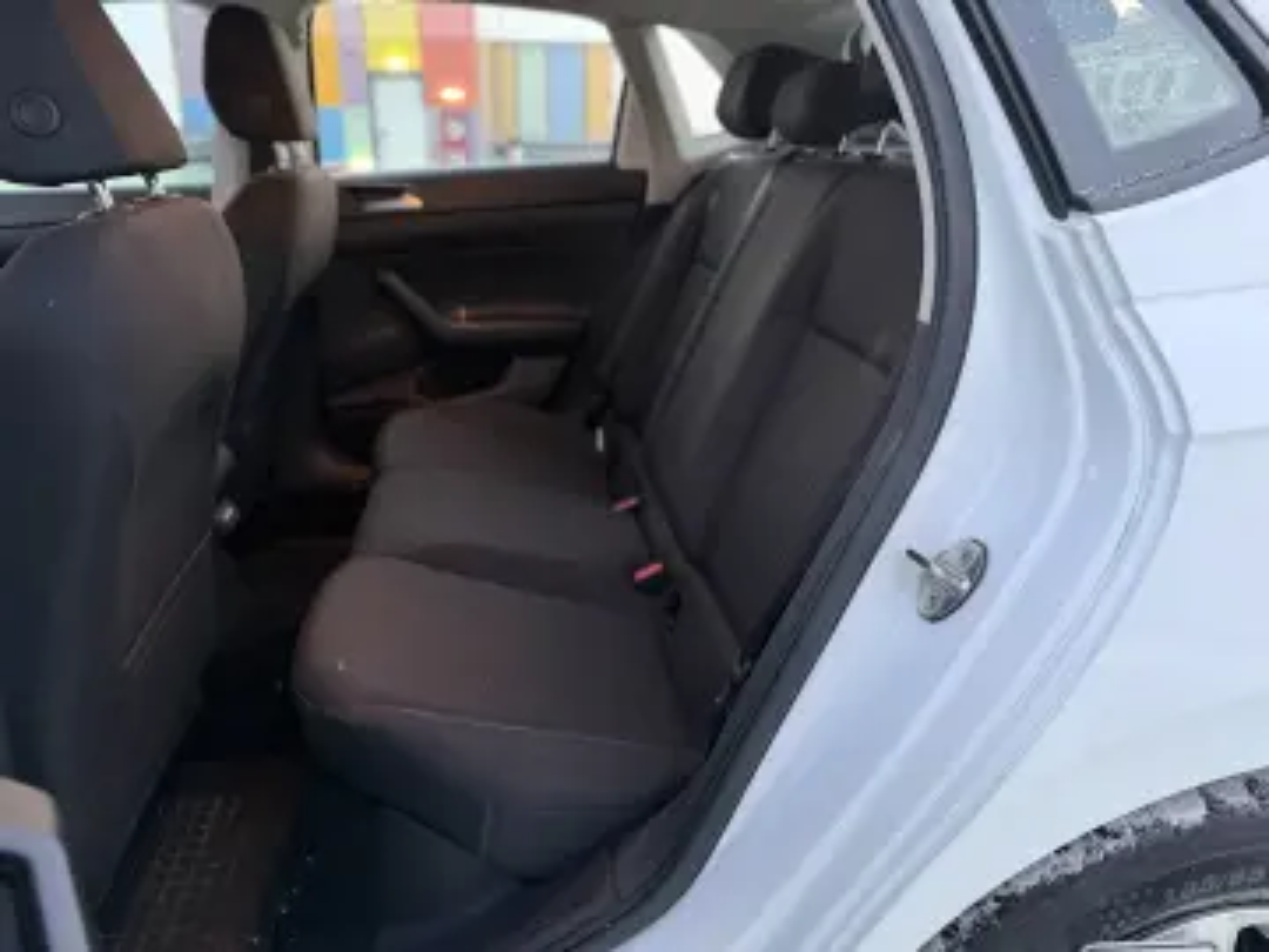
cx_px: 634
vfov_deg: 56.8
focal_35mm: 24
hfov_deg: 71.6
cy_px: 476
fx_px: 880
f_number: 1.78
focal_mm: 6.76
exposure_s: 1/50
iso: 640
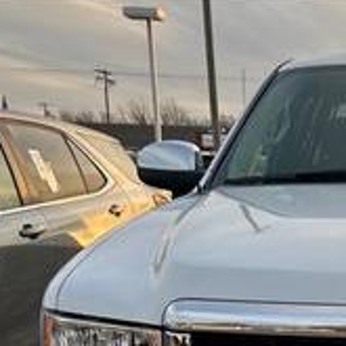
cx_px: 472
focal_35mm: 70
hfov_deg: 21.8
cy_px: 390
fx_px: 792
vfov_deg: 23.0
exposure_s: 1/473
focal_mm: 5.7
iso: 50
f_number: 1.5
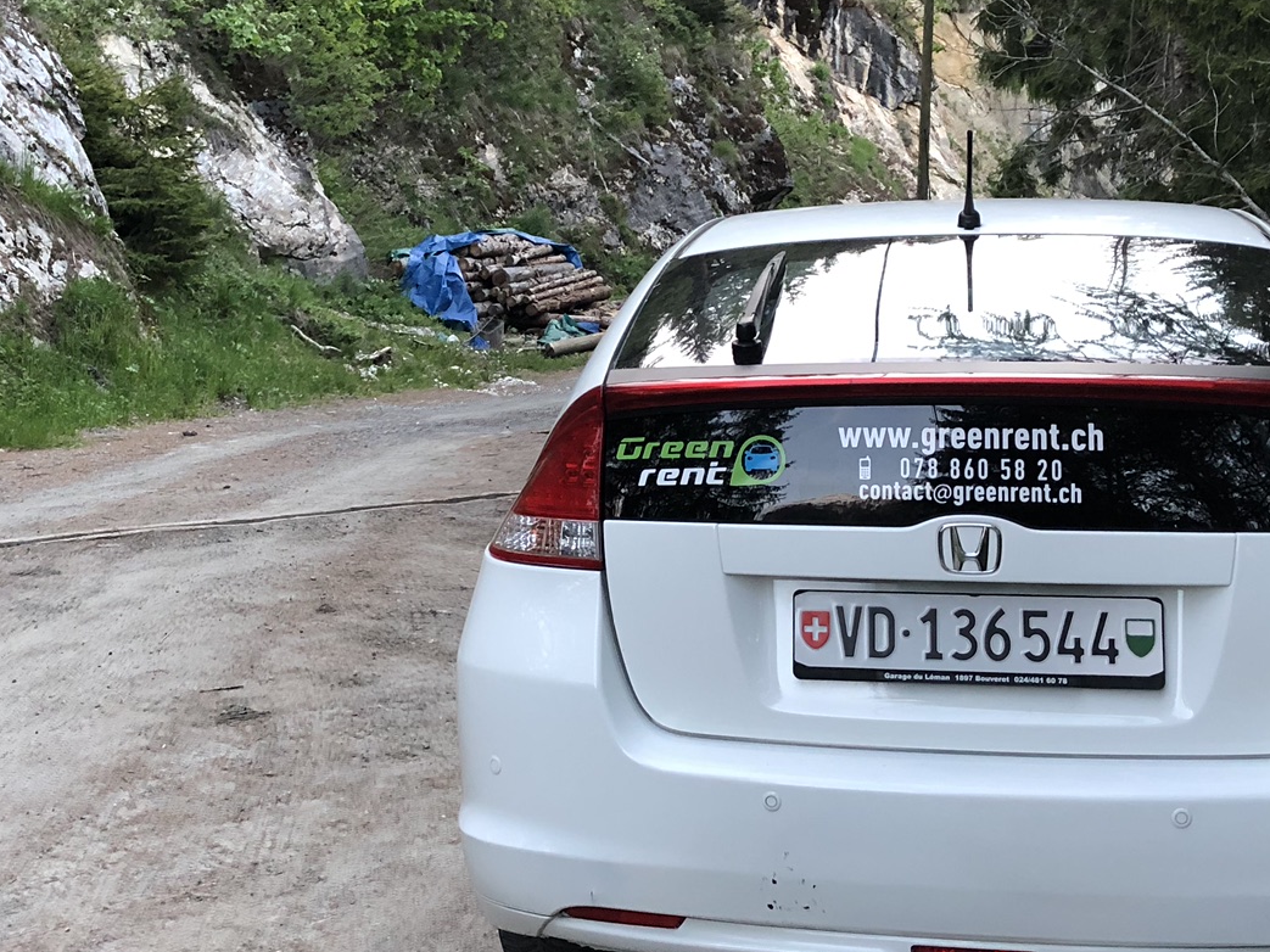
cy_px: 308
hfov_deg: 34.9
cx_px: 594
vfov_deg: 26.4
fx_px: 2018
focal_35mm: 55
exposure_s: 1/15
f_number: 1.8
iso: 64
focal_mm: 4
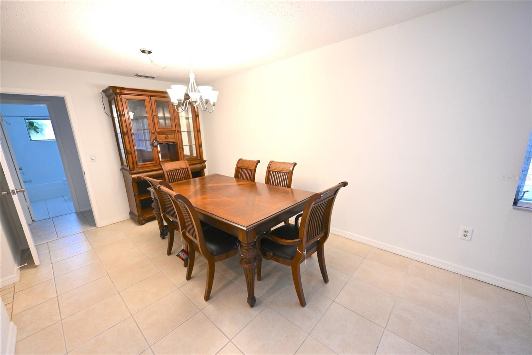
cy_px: 178
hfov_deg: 104.3
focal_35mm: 14
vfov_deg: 81.2
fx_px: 207
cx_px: 266
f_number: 2.8
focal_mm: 14
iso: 450
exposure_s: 1/125
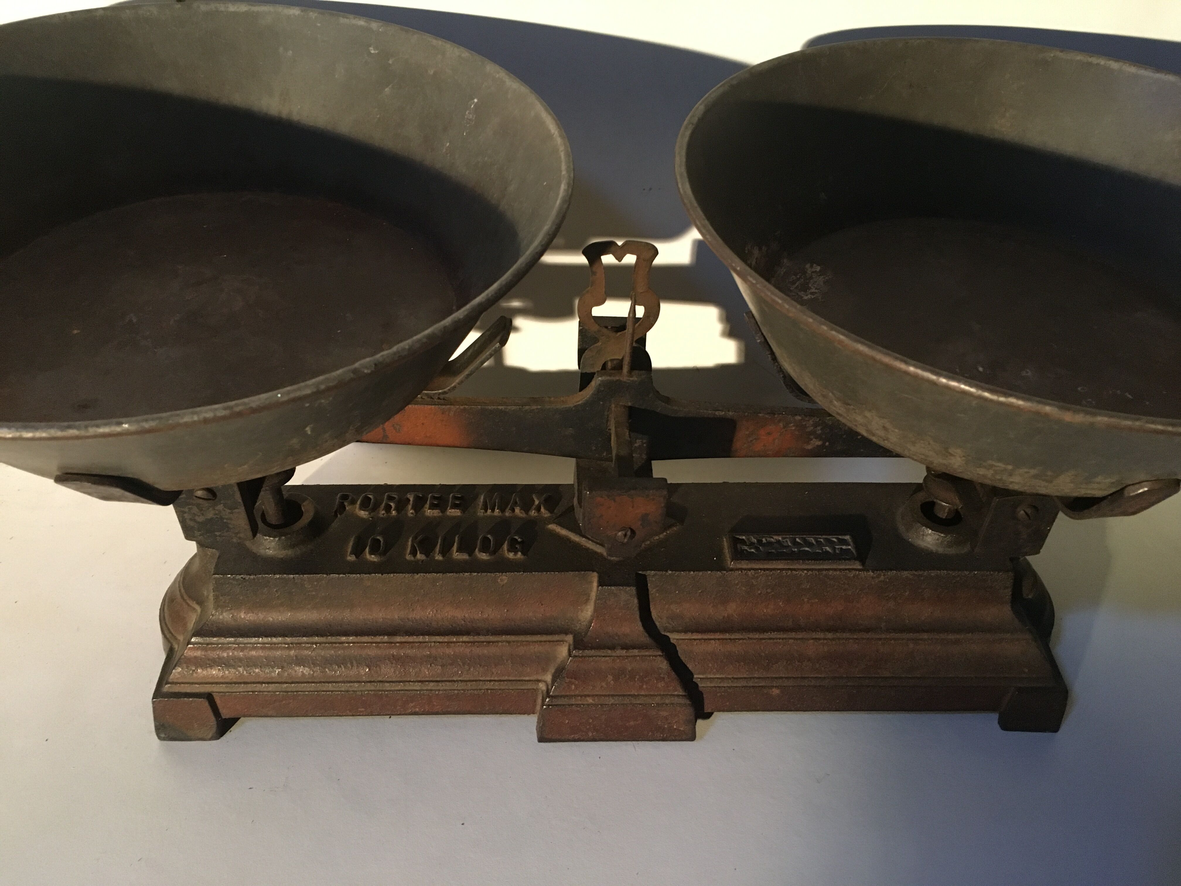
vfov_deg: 48.2
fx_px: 989
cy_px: 443
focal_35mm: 29
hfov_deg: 61.7
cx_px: 590
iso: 200
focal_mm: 4.15
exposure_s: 1/17
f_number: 2.2
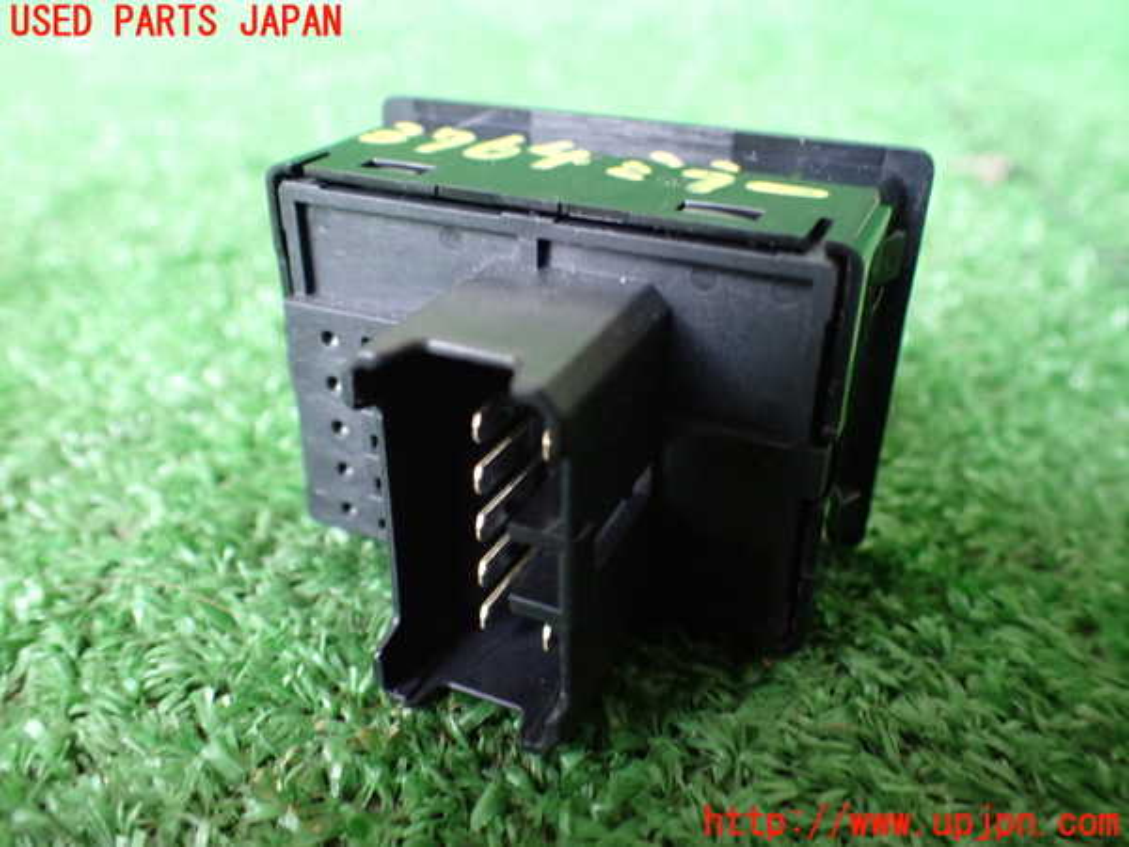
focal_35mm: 30
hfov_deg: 60.0
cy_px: 424
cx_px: 564
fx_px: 978
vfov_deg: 46.8
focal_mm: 5.4
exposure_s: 1/30
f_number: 2.3
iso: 800
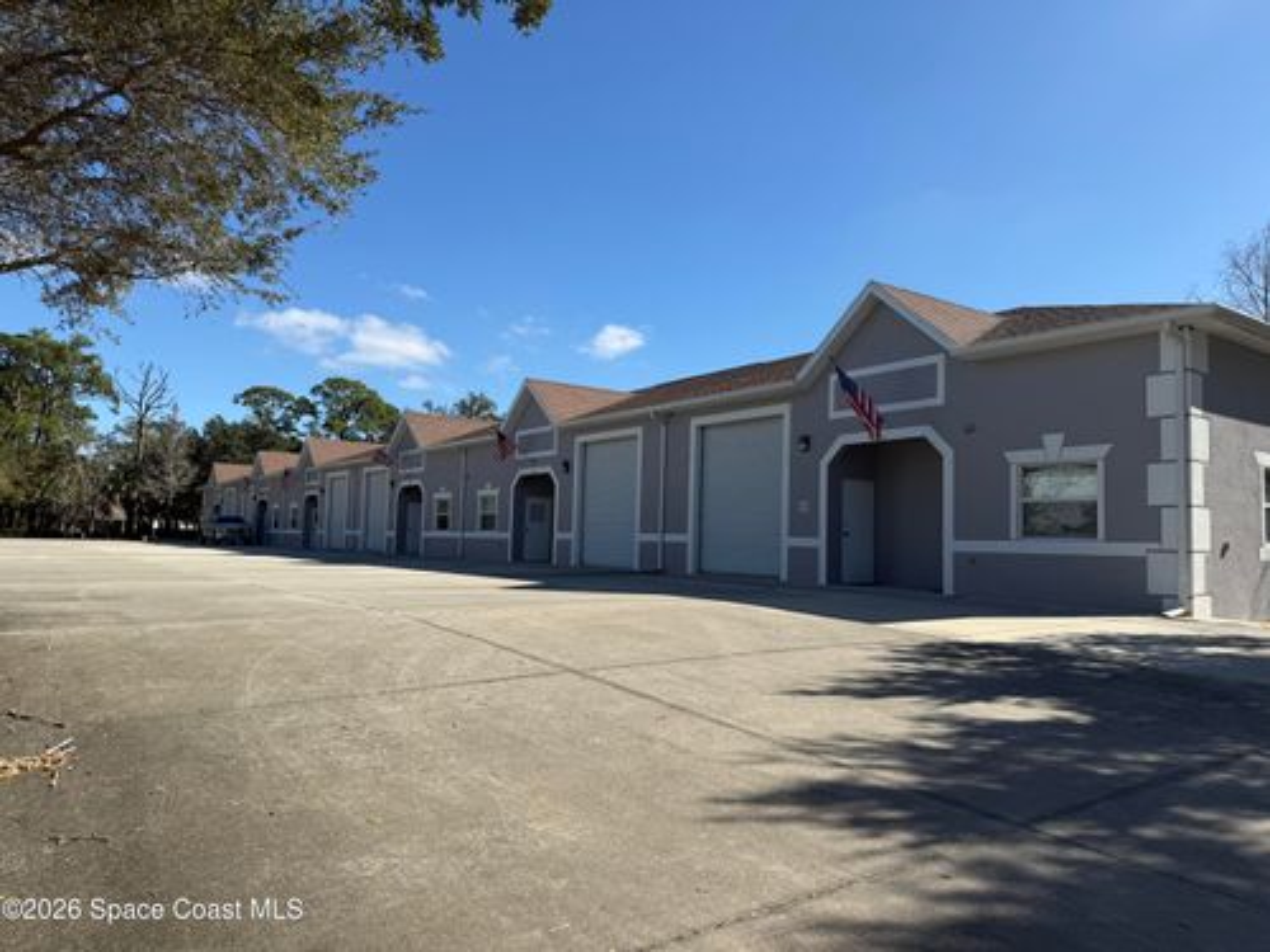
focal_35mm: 24
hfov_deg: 71.6
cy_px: 476
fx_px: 881
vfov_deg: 56.8
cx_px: 635
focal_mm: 6.76
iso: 80
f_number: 1.78
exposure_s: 1/4673
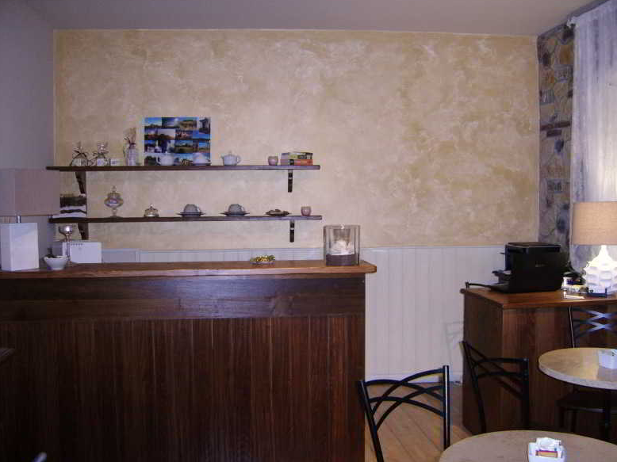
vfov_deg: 39.6
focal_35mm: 36
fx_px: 641
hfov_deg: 51.4
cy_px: 232
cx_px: 313
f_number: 2.8
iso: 218
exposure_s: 1/30
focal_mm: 5.95
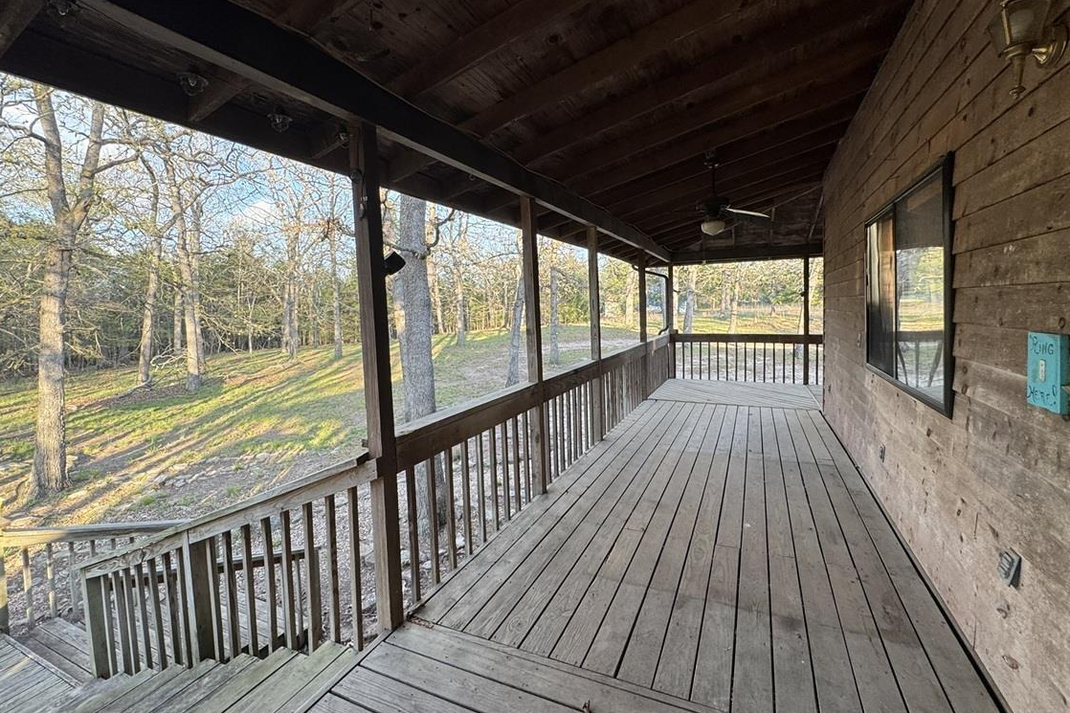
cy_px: 331
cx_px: 540
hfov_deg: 96.7
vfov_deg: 73.6
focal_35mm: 16
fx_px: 475
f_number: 2.2
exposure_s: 1/99
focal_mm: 2.22
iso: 50
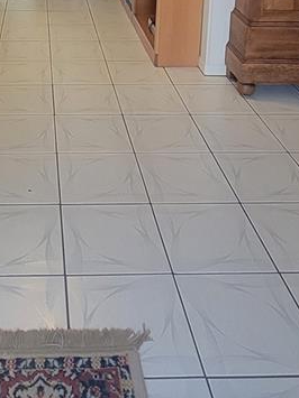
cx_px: 65
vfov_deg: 34.6
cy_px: -76
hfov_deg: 32.1
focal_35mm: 44
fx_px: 507
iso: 200
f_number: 2.2
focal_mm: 2.2
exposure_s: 1/60
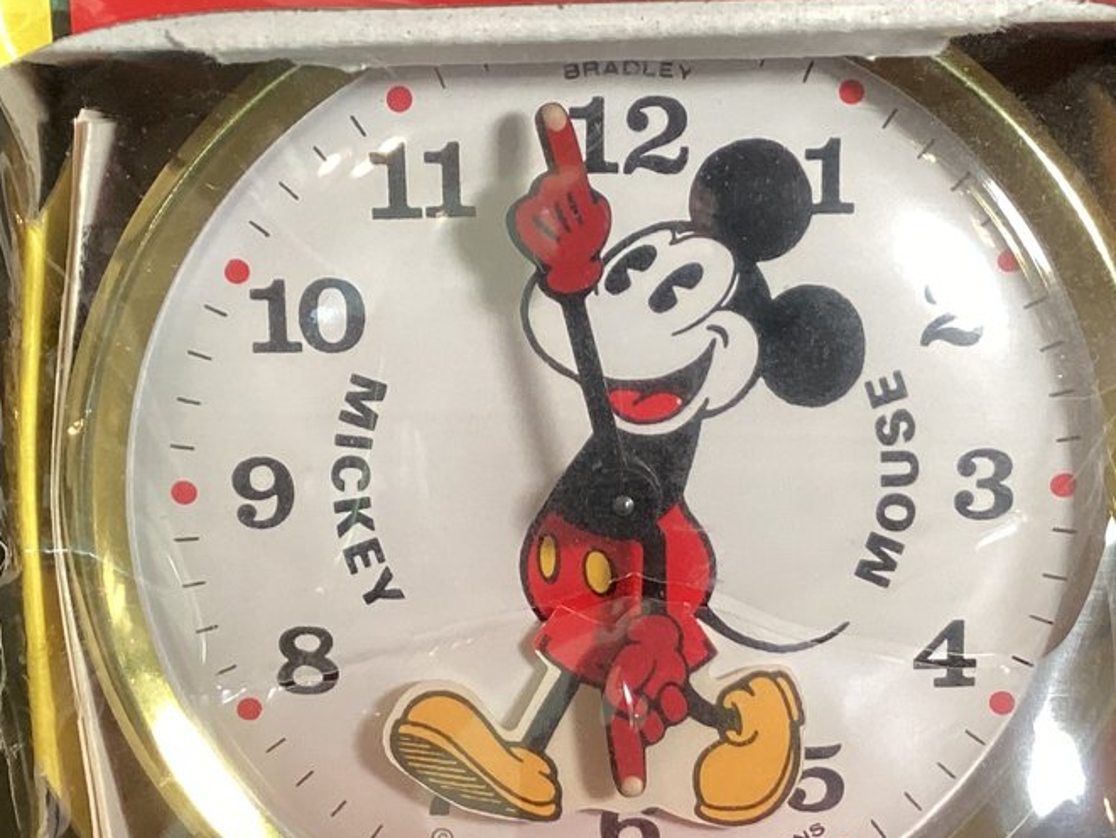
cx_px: 516
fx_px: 2289
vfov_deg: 20.7
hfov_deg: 27.4
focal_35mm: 71
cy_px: 462
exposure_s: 1/60
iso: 125
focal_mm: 3.3
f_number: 2.4
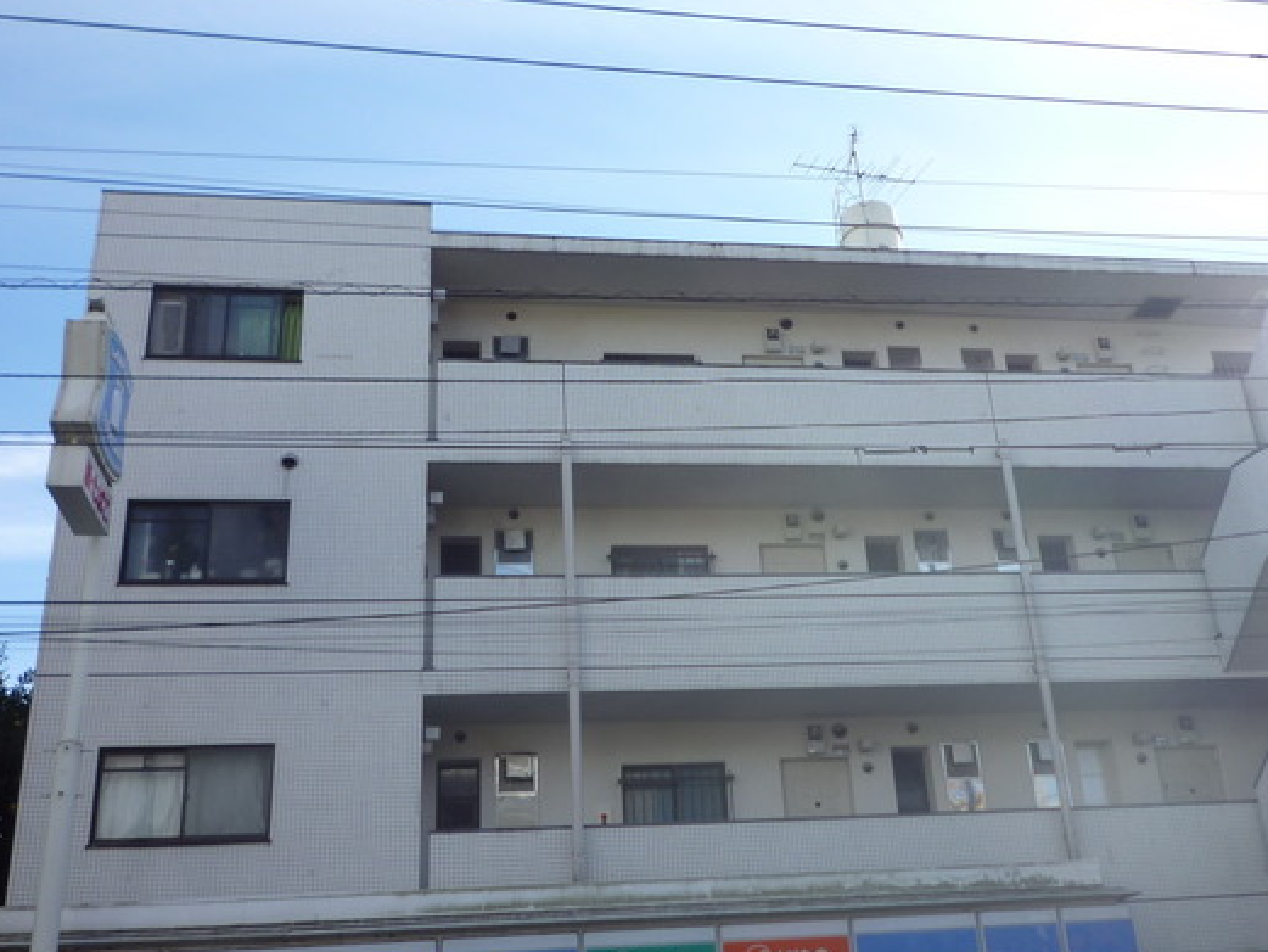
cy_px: 441
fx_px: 1392
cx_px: 713
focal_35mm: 38
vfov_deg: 37.7
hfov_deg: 48.9
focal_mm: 4.4
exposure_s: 1/500
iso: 80
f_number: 2.8
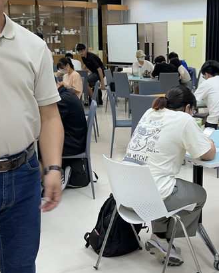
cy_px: 126
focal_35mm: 57
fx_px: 462
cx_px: 131
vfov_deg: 33.0
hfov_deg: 26.6
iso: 160
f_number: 1.78
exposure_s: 1/120
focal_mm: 6.86
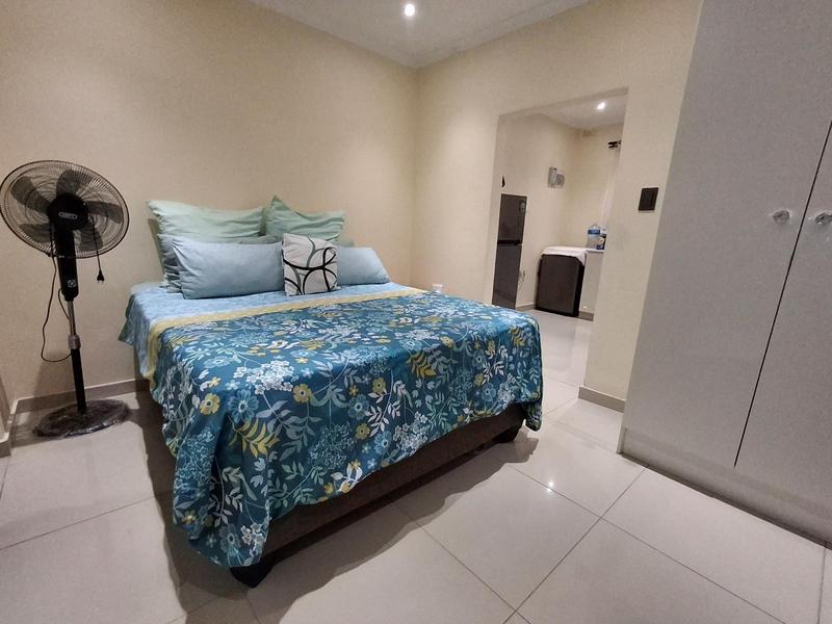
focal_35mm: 16
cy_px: 312
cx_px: 416
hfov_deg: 94.5
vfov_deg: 78.1
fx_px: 385
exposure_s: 1/40
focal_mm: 1.64
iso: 200
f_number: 2.2
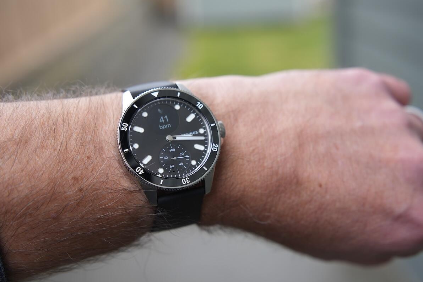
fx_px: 599
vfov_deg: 26.5
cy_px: 142
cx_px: 211
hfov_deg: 38.9
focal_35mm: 51
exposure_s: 1/60
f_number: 4
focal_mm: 45
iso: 125
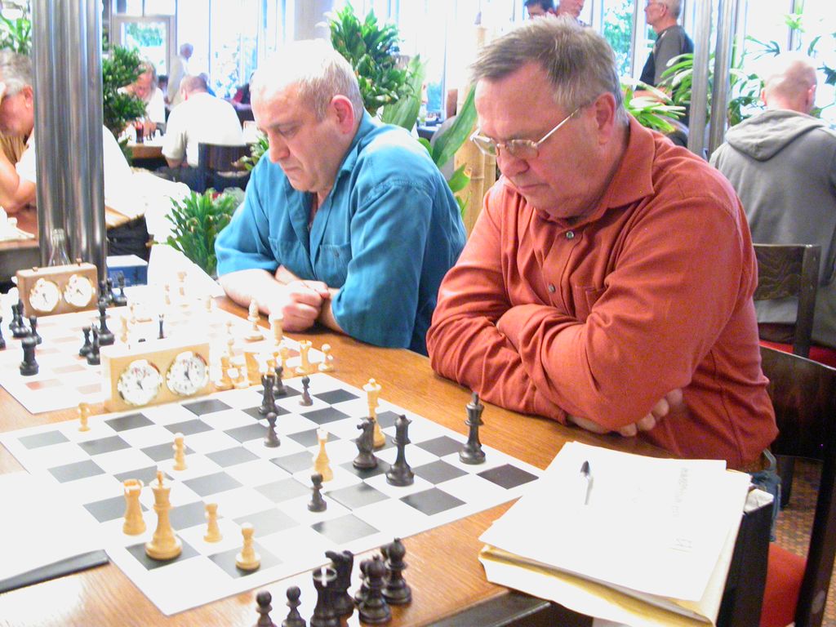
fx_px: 918
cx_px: 418
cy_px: 314
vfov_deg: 37.7
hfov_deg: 49.0
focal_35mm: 38
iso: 400
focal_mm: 7.85
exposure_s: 1/12.7
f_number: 2.6
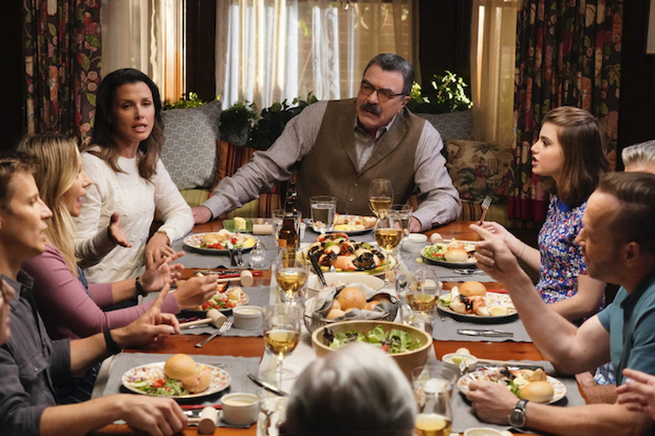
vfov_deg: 19.4
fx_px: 1273
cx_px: 328
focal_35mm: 70
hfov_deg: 28.9
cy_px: 218
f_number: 5.6
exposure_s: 1/200
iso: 12800
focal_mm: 70
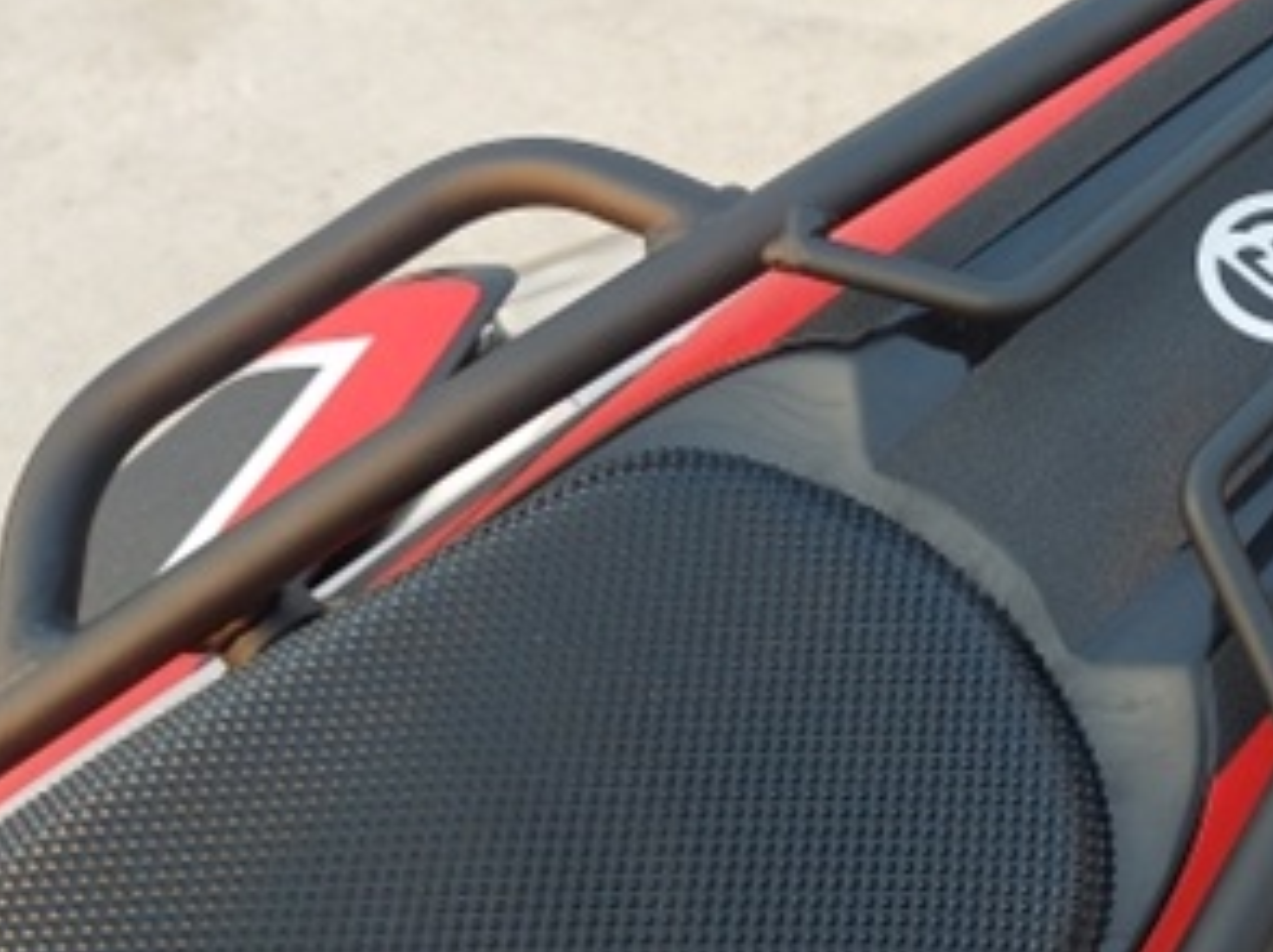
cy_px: 407
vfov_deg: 29.6
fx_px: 1801
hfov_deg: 36.6
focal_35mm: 49
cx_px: 1134
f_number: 1.8
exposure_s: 1/149
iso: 40
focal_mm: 5.23
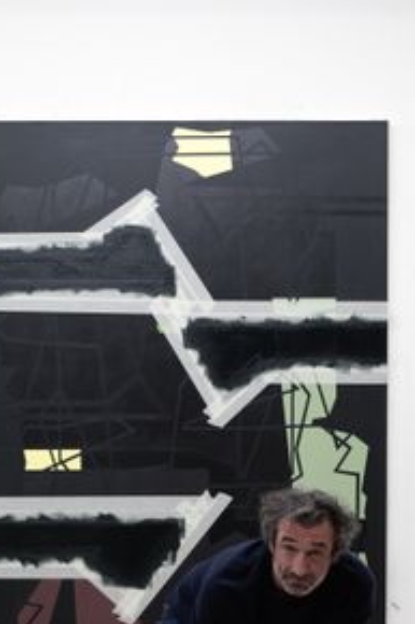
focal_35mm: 149
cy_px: 549
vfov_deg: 13.7
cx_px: 139
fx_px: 2579
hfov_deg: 9.2
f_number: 3.5
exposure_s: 1/60
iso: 640
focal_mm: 55
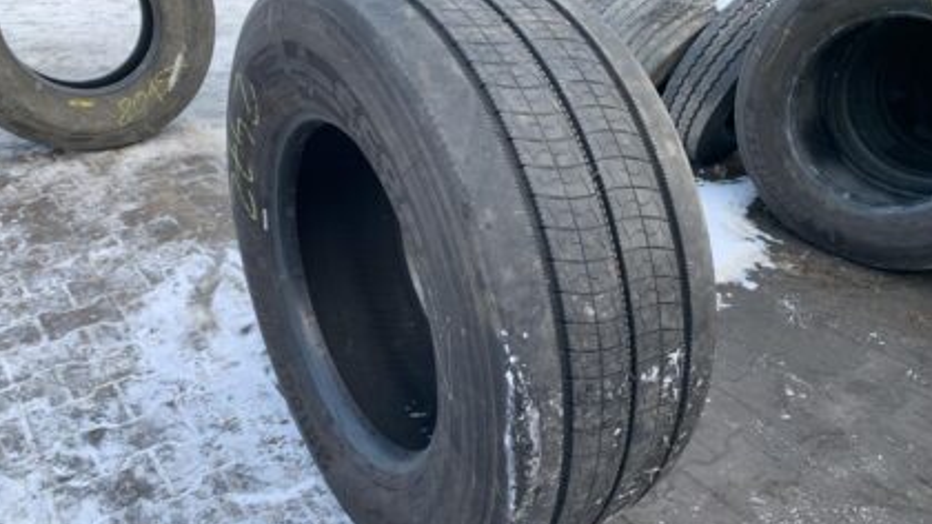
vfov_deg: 40.1
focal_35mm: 29
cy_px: 279
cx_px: 459
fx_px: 716
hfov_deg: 66.1
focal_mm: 4.25
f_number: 1.8
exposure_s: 1/122
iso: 25
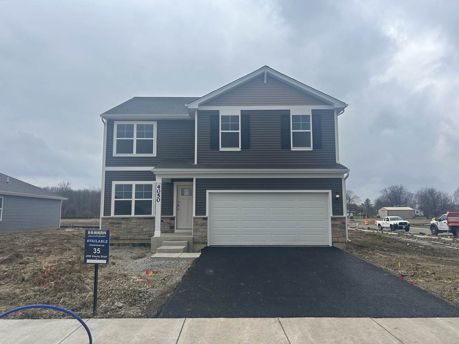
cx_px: 230
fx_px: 345
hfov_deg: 67.3
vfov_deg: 53.1
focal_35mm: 26
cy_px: 172
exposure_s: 1/1645
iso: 50
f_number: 1.5
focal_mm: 5.7
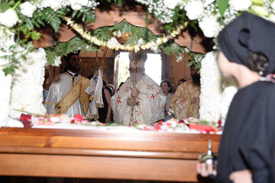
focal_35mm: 48
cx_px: 138
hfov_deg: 41.1
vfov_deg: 28.1
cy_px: 92
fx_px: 367
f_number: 4
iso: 400
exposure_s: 1/160
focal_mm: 48
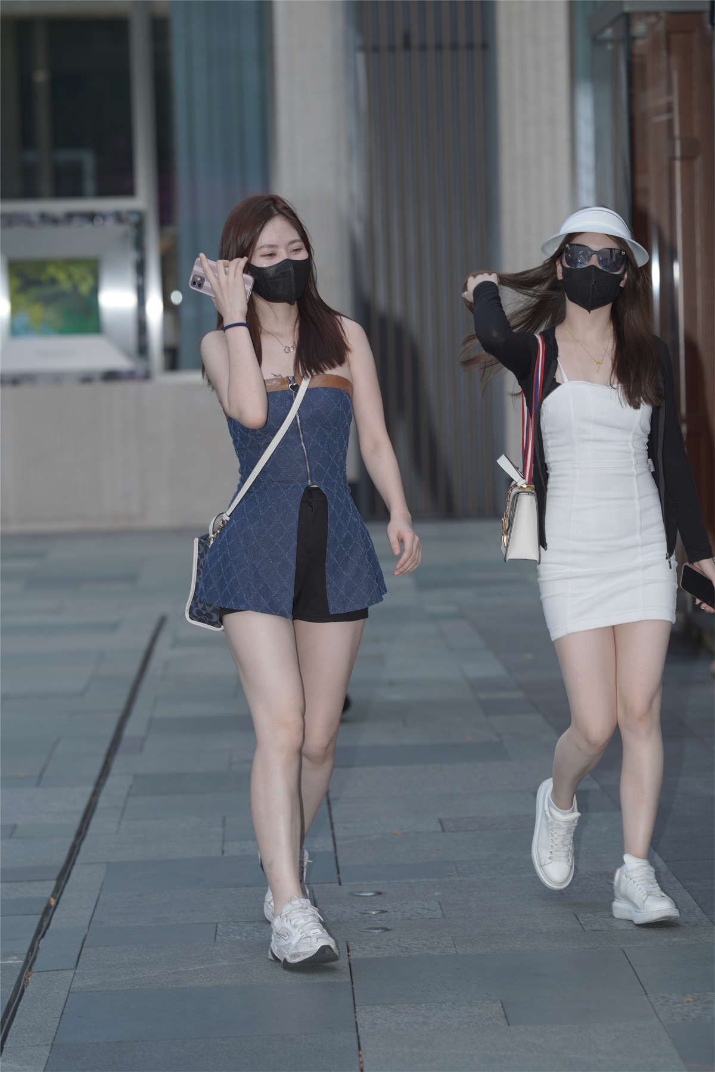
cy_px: 536
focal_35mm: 135
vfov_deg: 15.2
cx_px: 358
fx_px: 4022
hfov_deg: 10.2
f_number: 4
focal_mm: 135
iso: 320
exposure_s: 1/200
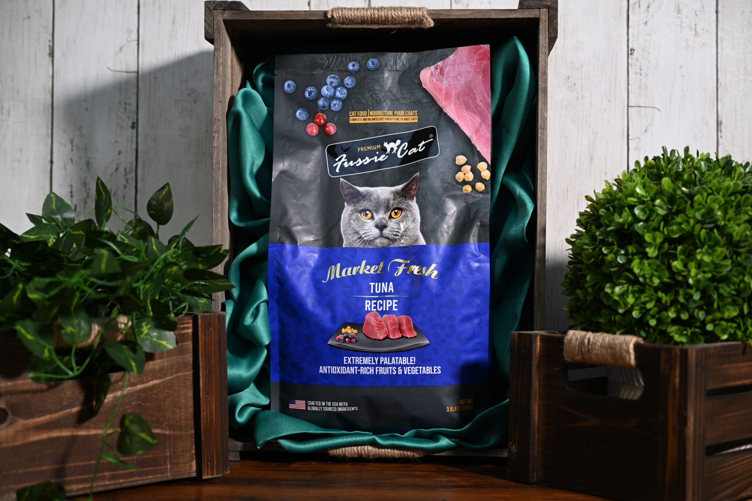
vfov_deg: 24.6
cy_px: 250
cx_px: 376
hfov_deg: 36.2
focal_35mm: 55
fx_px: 1149
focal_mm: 55
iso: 125
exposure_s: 1/40
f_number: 4
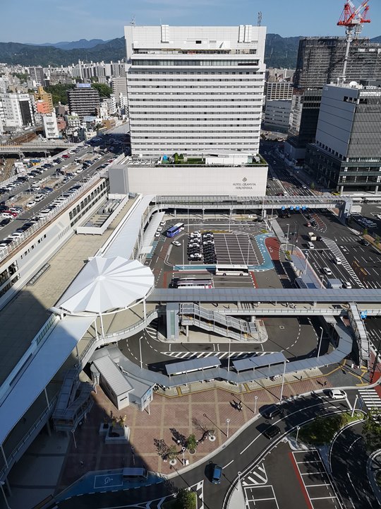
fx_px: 396
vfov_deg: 65.3
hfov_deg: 51.4
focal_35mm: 27
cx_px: 190
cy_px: 254
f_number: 1.8
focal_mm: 3.95
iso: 50
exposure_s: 1/2506
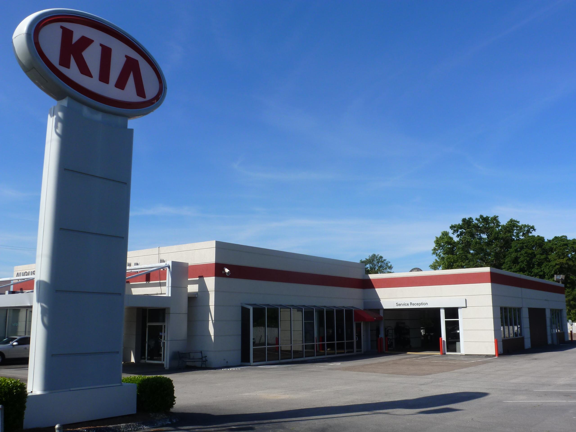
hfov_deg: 55.4
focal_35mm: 33
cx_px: 288
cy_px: 216
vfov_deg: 42.9
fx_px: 549
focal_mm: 5.9
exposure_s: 1/500
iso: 100
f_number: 5
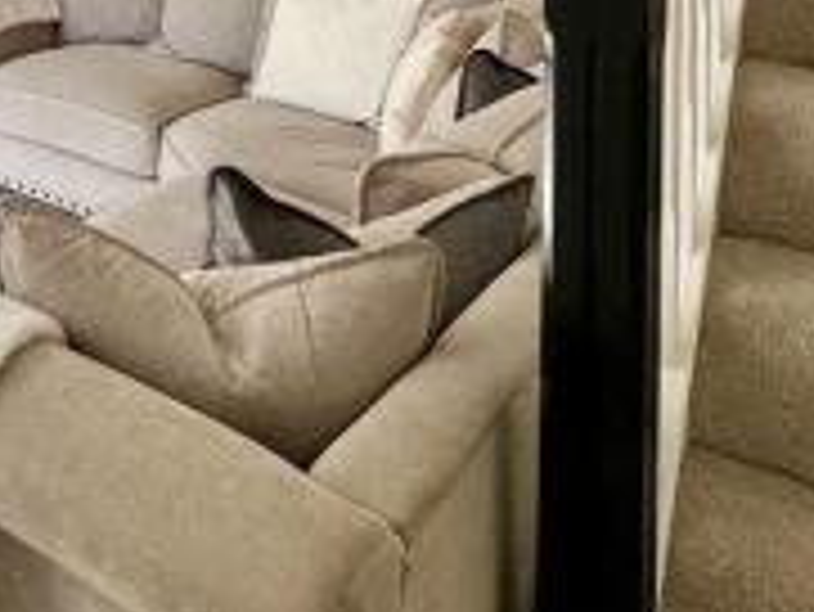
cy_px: -245
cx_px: -209
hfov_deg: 32.8
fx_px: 1059
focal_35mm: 45
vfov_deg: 25.9
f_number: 2.2
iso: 40
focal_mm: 2.22
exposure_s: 1/123
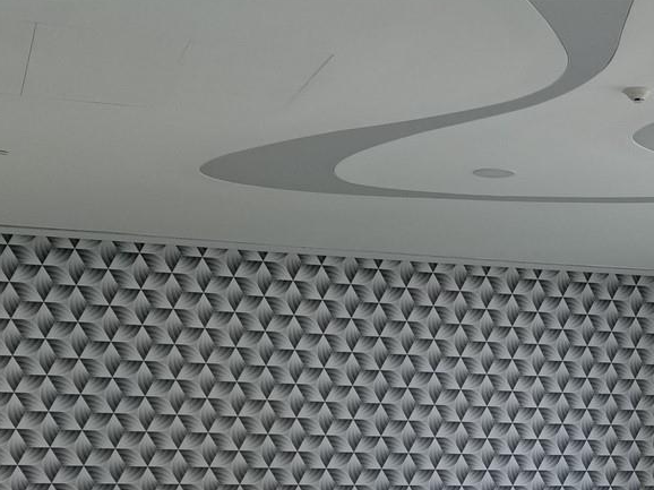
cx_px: 554
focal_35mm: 72
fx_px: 1360
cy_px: 672
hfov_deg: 26.4
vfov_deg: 18.7
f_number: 1.7
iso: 50
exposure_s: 1/94
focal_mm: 4.25
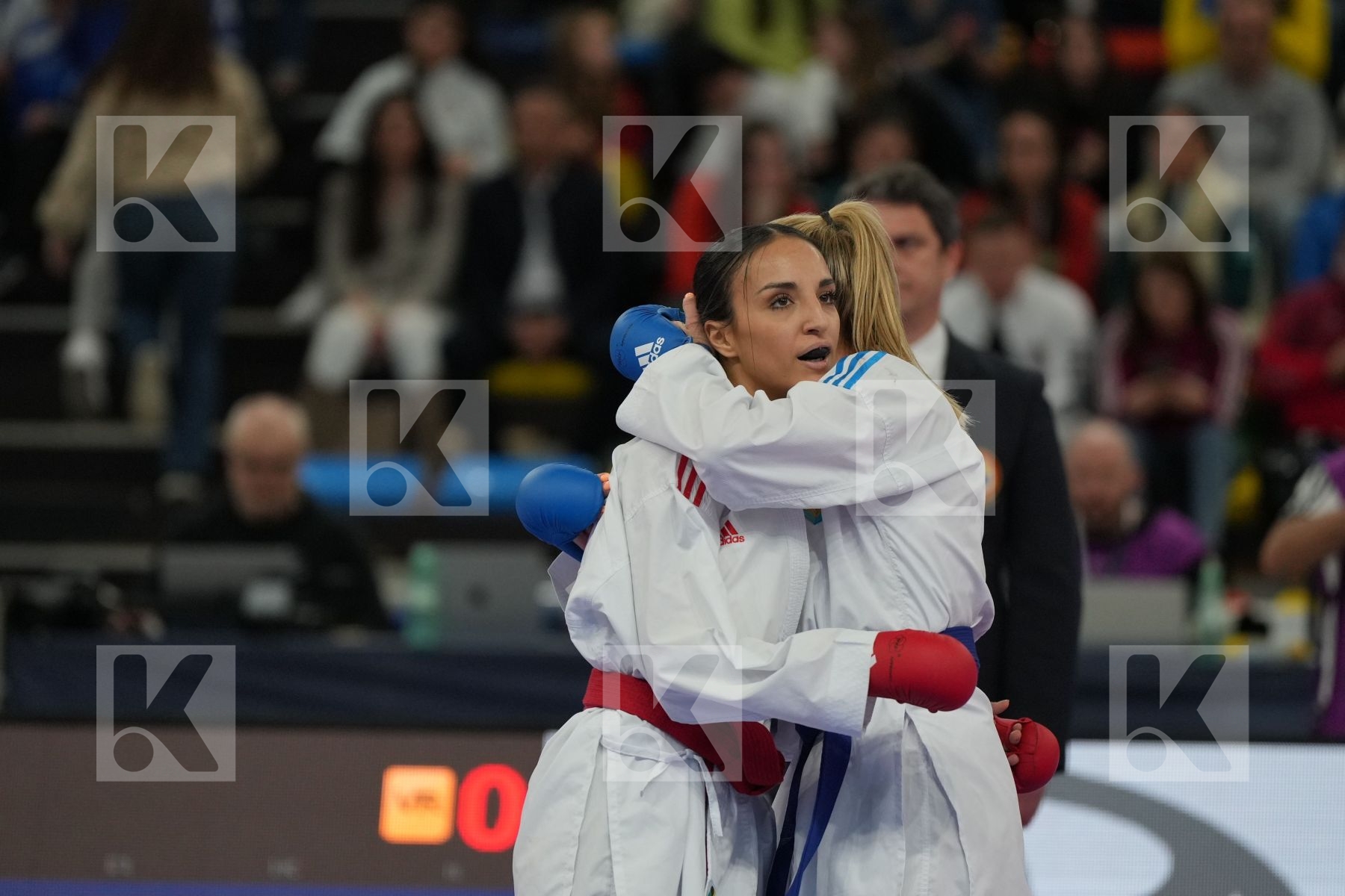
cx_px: 672
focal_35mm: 300
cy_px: 448
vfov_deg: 4.6
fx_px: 11207
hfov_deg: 6.9
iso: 1600
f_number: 2.8
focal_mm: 200
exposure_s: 1/1000
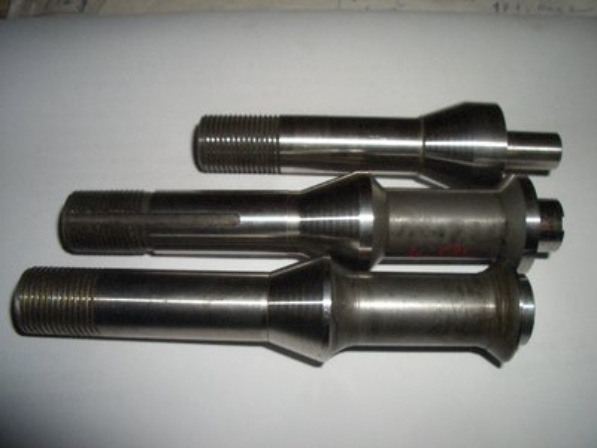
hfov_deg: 52.6
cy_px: 224
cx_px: 298
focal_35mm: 35
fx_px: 604
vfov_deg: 40.7
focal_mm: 5.8
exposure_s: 1/60
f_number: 2.6
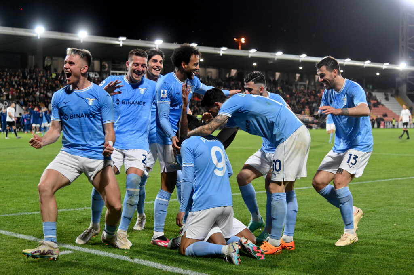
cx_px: 207
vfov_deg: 25.9
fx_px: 598
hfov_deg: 38.2
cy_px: 138
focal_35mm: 52
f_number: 4
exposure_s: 1/1000
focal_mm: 52
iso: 2500
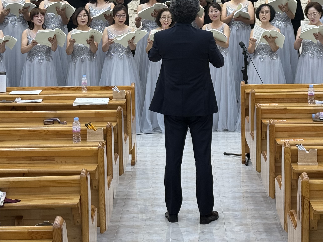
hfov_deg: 21.1
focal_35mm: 93
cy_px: 22
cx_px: 165
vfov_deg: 15.7
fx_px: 868
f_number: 1.78
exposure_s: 1/121
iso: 64
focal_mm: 6.76
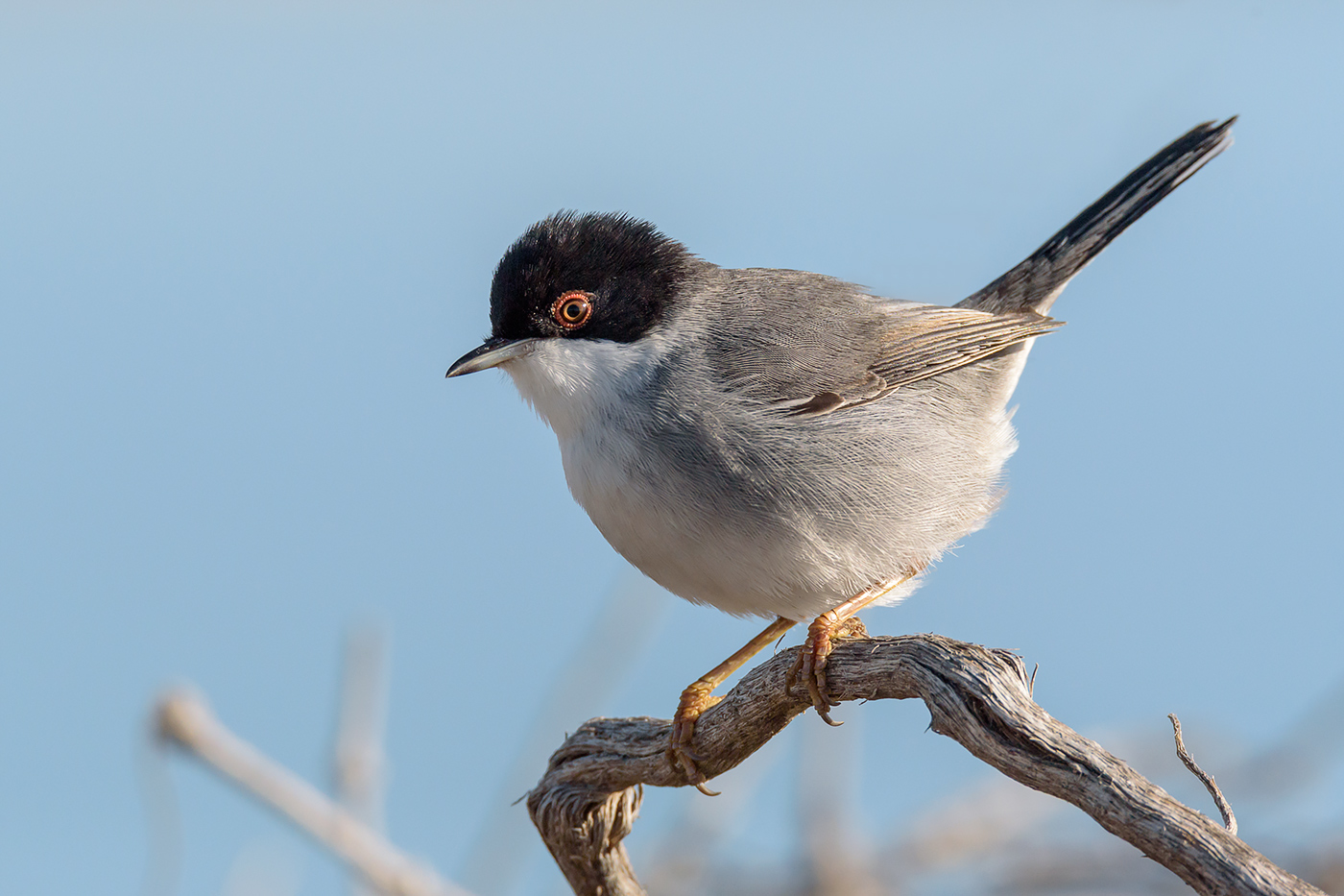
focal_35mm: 600
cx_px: 672
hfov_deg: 3.4
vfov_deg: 2.3
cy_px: 448
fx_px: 22396
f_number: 9
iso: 800
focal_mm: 600
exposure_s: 1/3200
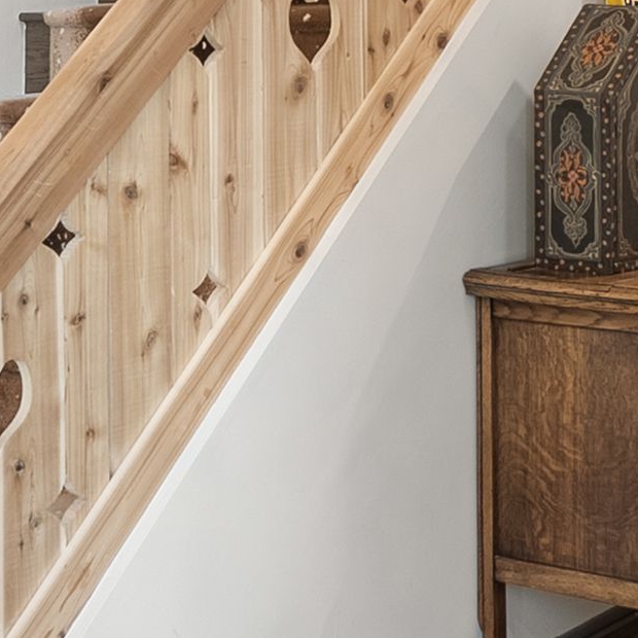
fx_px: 1976
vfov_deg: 17.8
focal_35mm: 95
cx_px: 389
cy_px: -17
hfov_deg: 18.3
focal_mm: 16.3
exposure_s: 1
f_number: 8
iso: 125
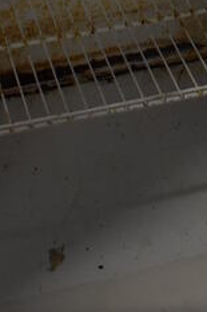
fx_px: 916
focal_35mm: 106
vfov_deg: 15.8
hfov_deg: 12.9
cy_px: -283
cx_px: 96
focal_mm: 18
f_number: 3.5
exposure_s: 1/125
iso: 1250
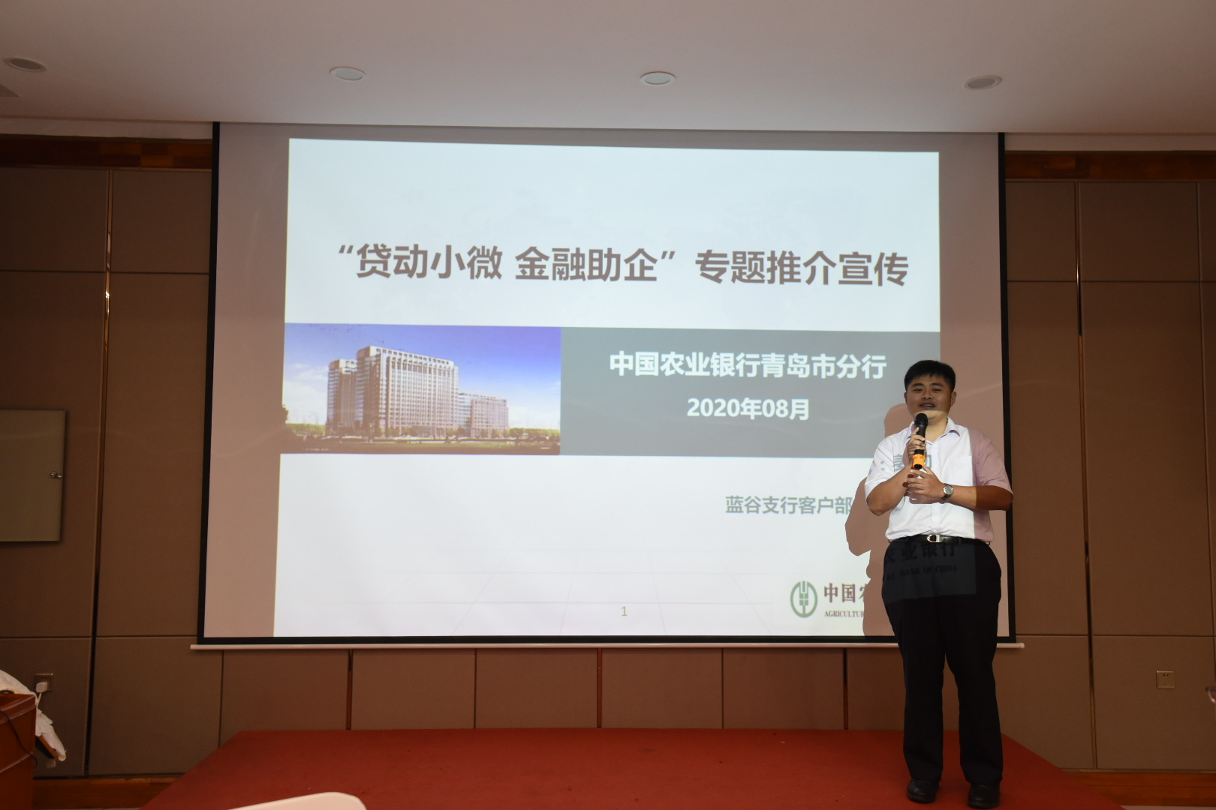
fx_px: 1013
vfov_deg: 43.6
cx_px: 608
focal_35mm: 30
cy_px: 405
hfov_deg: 61.9
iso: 1600
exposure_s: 1/200
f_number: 3.2
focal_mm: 30
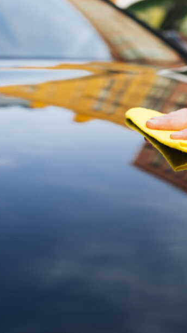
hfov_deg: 15.1
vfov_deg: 26.9
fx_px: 696
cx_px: 174
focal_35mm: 79
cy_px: 167
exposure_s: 1/320
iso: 250
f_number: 4
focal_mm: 50
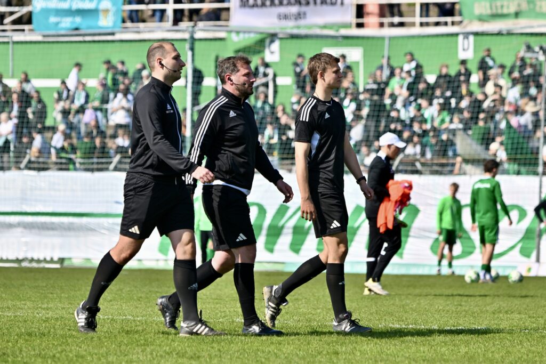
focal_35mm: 250
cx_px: 273
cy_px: 182
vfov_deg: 5.5
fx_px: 3792
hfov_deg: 8.2
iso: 200
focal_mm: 250
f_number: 5.6
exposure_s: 1/1250
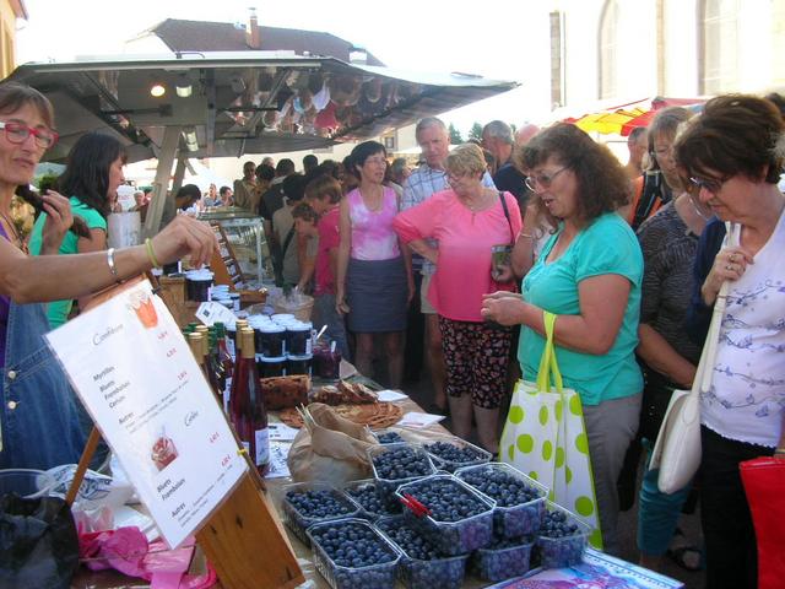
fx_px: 794
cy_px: 294
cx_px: 392
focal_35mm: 35
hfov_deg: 52.6
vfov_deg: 40.7
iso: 50
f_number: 2.8
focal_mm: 5.8
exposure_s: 1/138
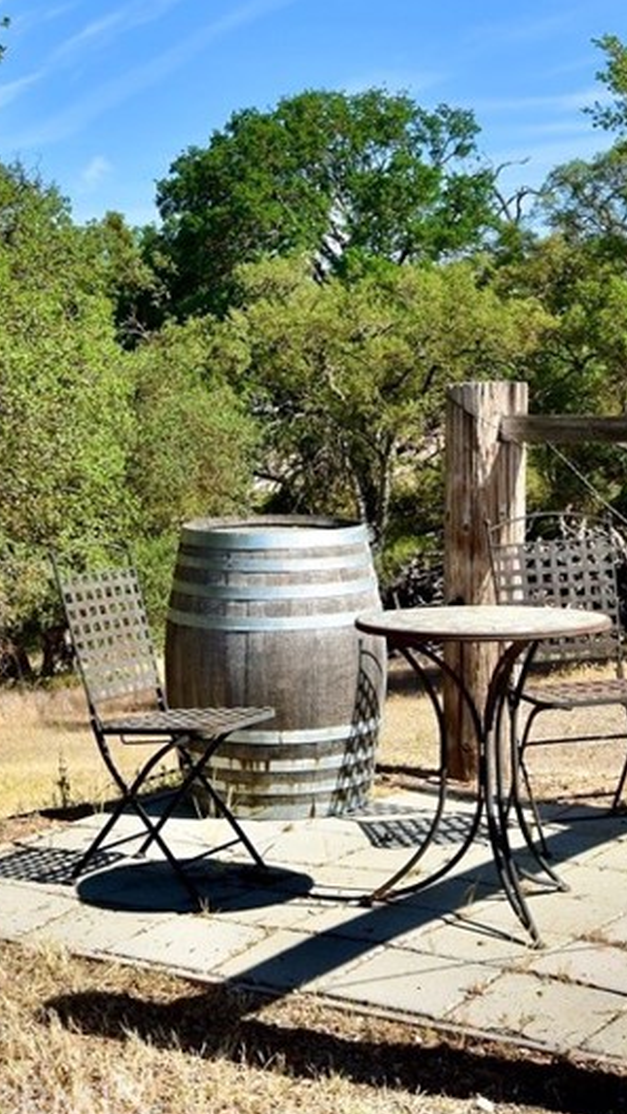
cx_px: 171
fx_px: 1803
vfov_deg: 34.2
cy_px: 412
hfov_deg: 19.6
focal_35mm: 61
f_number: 11
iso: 400
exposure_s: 1/400
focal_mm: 20
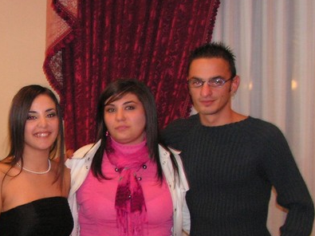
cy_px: 215
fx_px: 700
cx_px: 46
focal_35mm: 77
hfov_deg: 24.8
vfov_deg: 18.8
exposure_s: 1/40
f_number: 3.2
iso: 200
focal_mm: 6.4
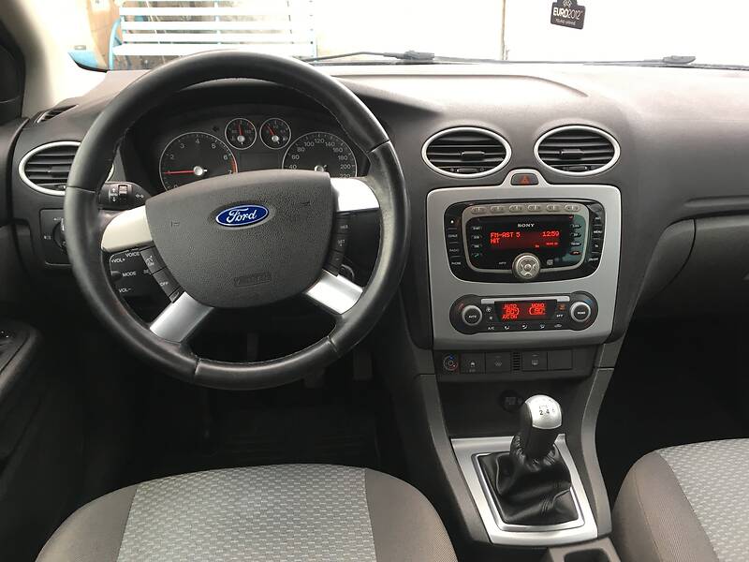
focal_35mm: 29
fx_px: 627
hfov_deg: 61.7
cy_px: 281
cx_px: 374
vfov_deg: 48.2
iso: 25
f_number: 2.2
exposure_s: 1/33
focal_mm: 4.2
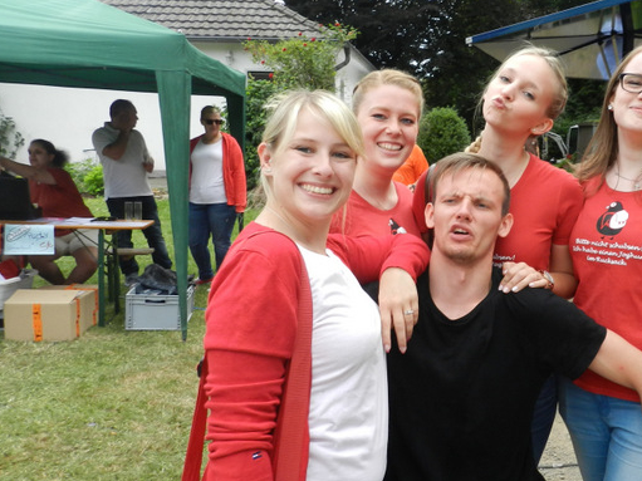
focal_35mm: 36
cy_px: 241
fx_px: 668
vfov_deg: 39.6
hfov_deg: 49.6
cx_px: 469
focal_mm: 4
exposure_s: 1/250
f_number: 3.4
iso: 160
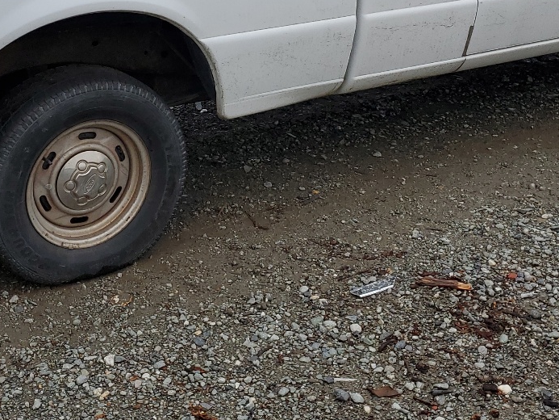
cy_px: 37
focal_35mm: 60
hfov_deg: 32.1
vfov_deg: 23.7
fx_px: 969
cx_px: 221
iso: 50
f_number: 1.5
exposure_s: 1/370
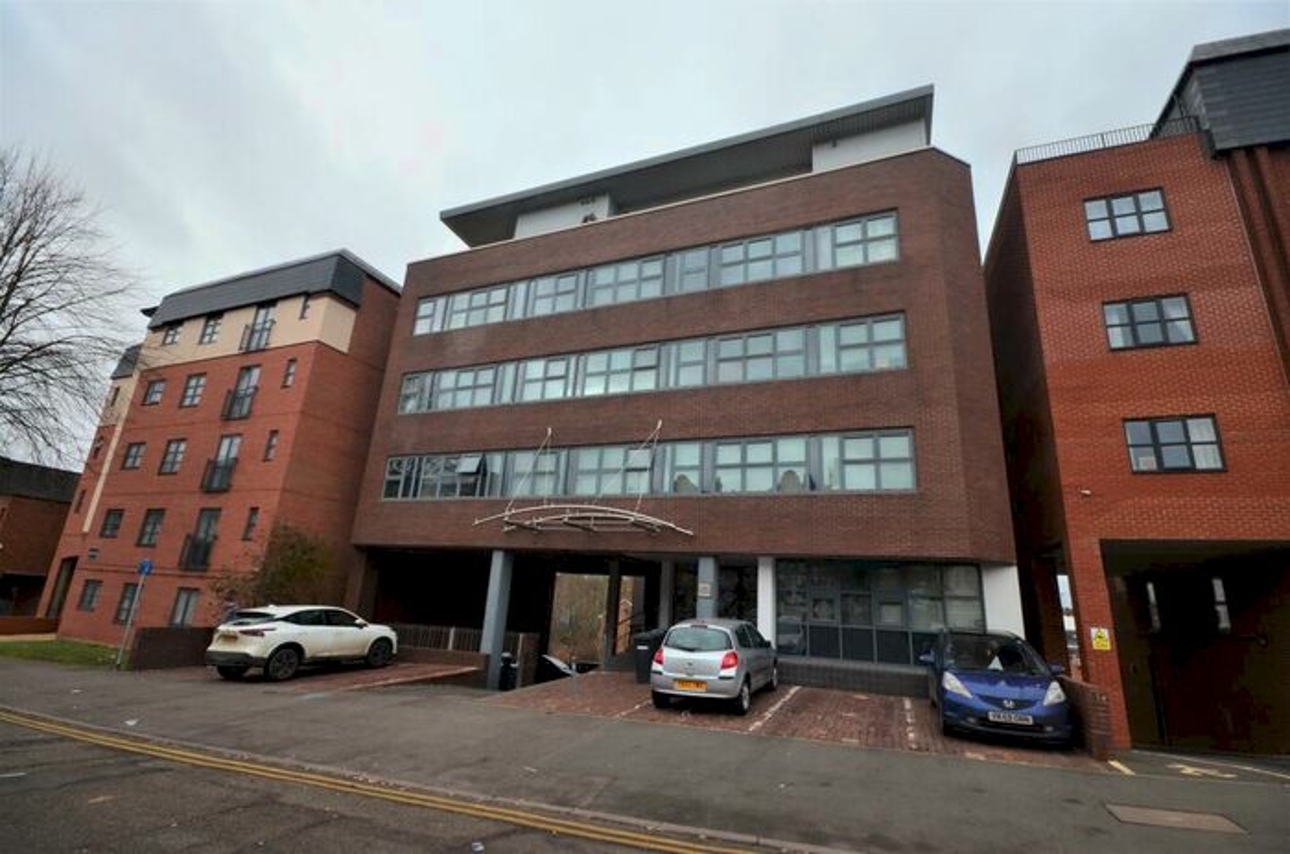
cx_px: 645
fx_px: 536
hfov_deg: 100.5
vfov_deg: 77.0
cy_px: 427
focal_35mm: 15
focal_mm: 10
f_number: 10
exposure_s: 1/250
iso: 400
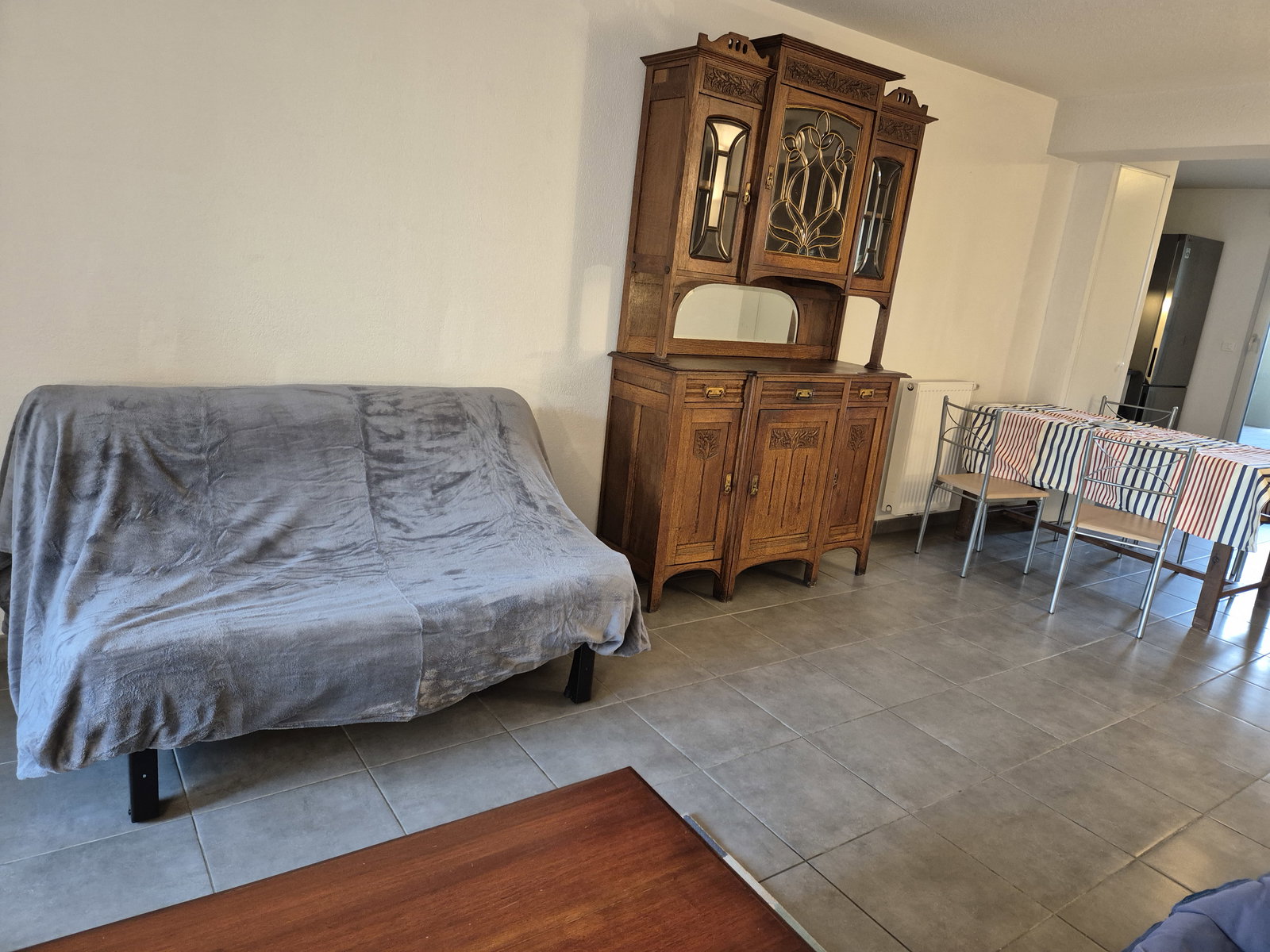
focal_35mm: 23
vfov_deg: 58.9
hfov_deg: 73.9
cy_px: 476
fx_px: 844
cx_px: 635
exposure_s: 1/100
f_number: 1.8
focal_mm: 5.4
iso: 800
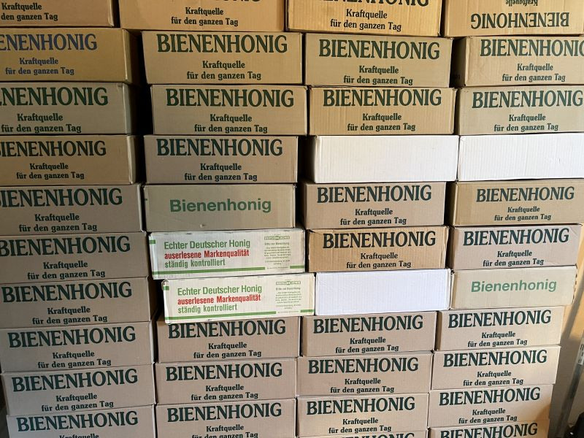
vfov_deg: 53.1
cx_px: 292
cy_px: 219
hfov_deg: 67.3
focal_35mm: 26
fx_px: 439
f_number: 1.6
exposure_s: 1/60
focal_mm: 5.1
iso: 500
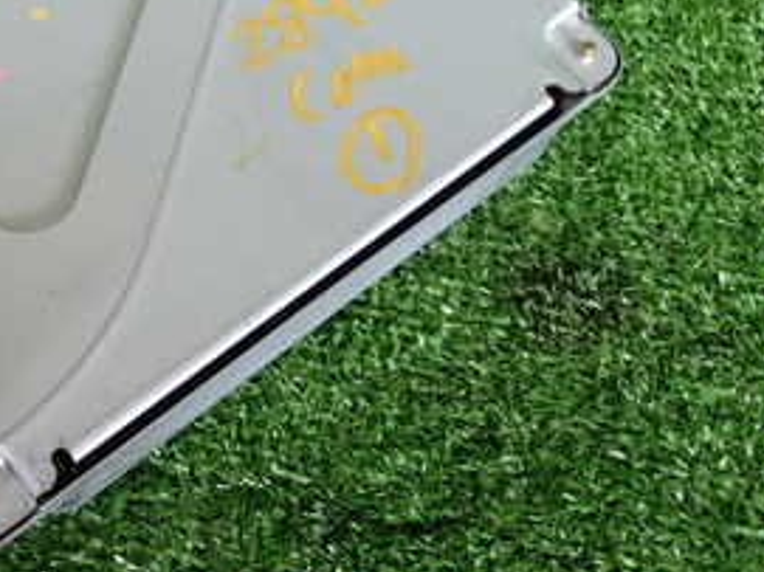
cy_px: 23
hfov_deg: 29.4
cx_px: 25
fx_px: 1368
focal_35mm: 62
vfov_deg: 22.8
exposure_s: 1/125
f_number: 2.2
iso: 200
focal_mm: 5.05
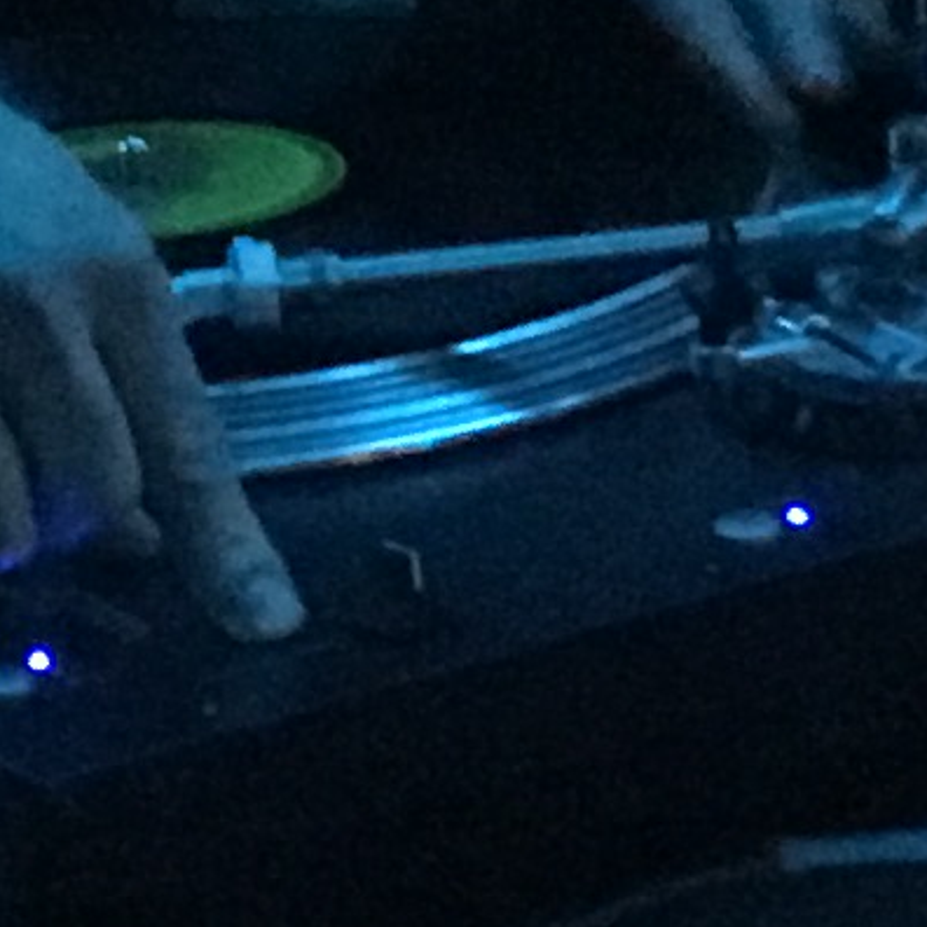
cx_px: 482
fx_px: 6847
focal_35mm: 226
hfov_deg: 7.7
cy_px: -639
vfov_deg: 7.6
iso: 800
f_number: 2.4
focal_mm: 3.3
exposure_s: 1/17
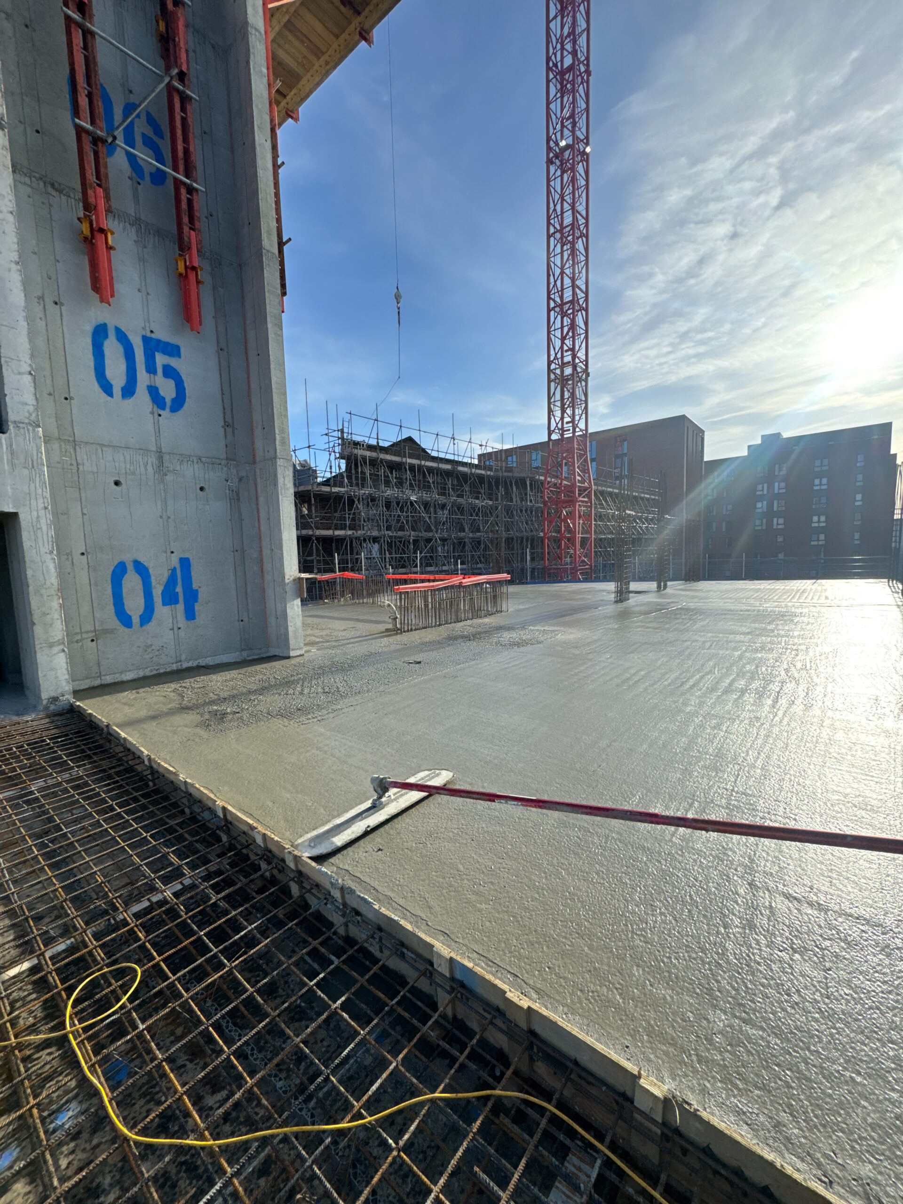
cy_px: 602
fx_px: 487
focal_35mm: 14
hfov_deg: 85.7
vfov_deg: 102.1
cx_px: 452
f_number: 2.2
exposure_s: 1/1299
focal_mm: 2.22
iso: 50
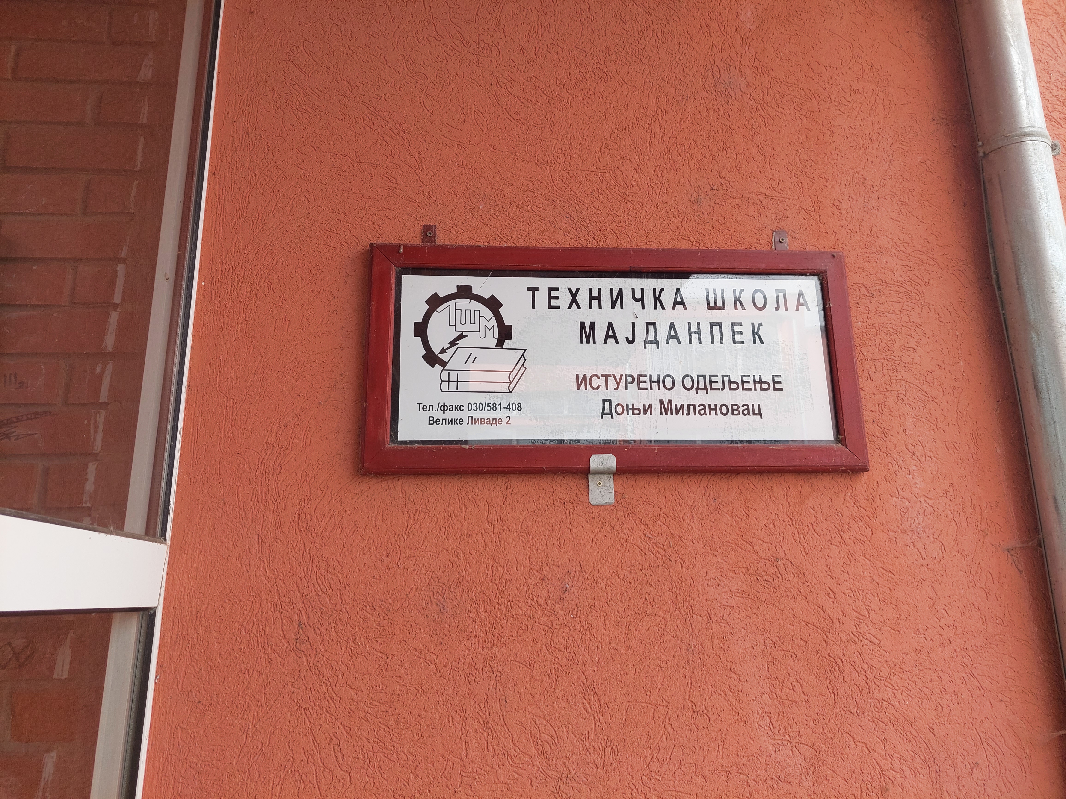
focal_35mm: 24
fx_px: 739
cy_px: 400
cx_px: 533
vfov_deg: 56.8
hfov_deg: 71.6
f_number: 1.8
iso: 40
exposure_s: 1/171
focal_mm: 5.23
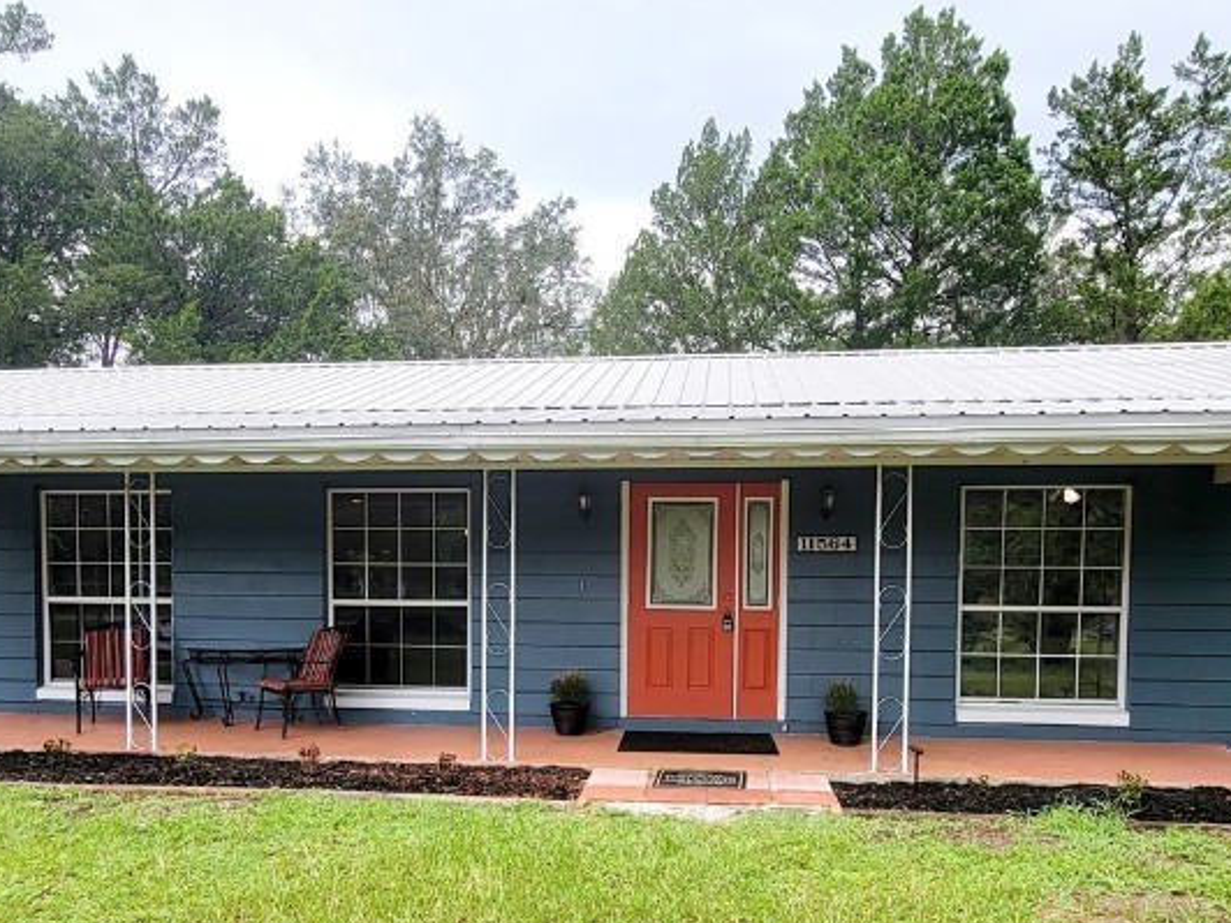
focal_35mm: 25
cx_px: 597
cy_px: 622
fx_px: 889
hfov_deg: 69.4
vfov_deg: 53.7
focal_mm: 2.2
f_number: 2.2
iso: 50
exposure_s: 1/909
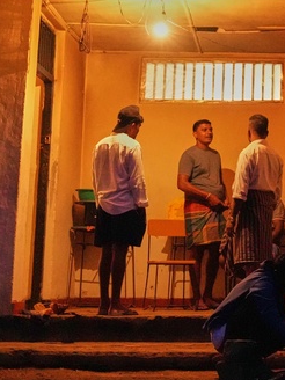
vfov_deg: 21.5
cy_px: 69
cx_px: 349
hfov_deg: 15.8
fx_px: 988
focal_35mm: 90
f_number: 2.8
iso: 12800
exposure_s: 1/100
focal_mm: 30
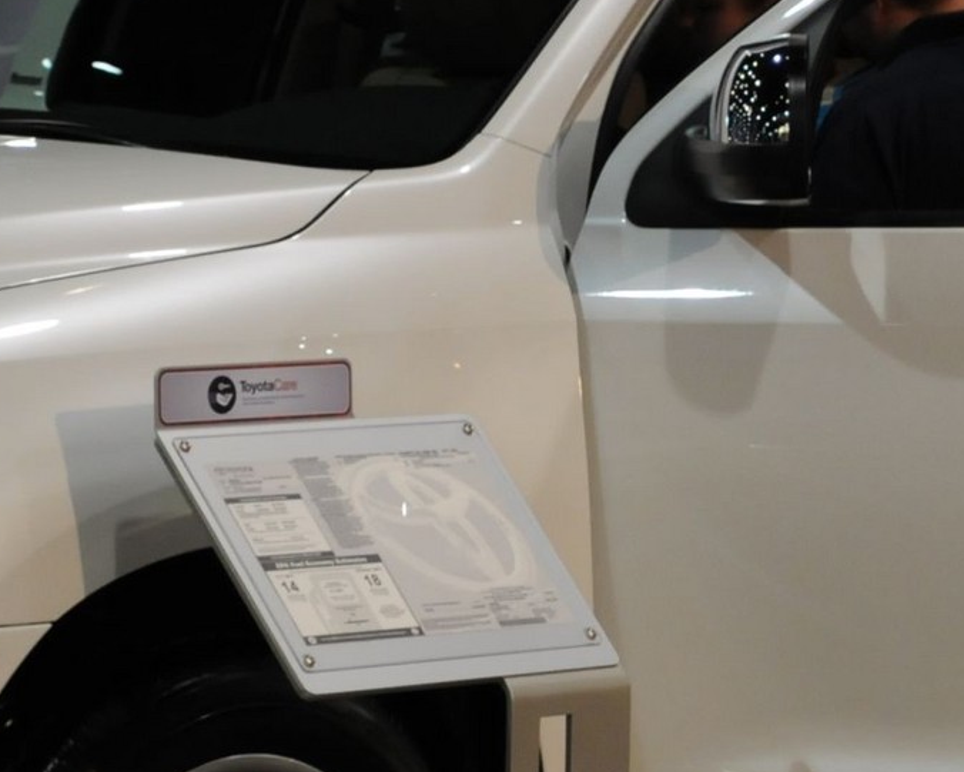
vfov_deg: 7.4
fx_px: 5935
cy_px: 412
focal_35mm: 208
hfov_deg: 9.3
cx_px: 506
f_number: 5.3
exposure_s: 1/80
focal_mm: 40
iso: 800
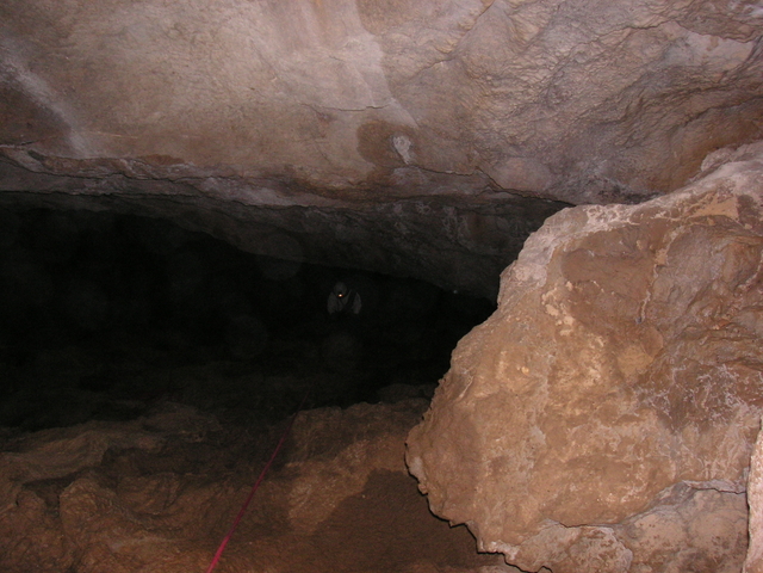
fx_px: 838
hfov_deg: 49.0
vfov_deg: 37.7
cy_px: 286
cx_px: 382
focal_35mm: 38
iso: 160
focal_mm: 6.3
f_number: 3.3
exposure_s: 1/45
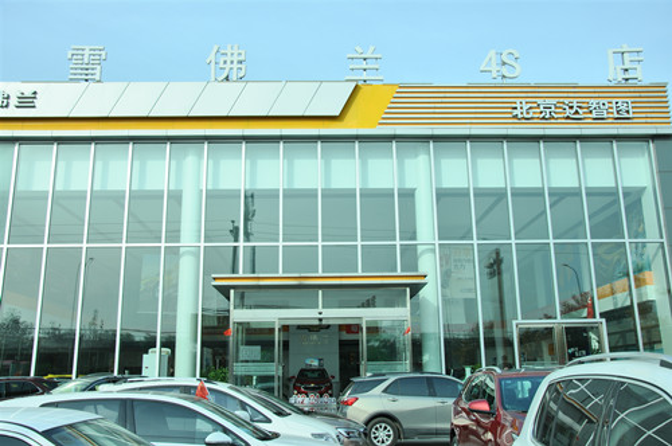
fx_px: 615
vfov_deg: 39.9
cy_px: 223
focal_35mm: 33
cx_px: 336
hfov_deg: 57.3
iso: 200
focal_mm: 22
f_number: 8
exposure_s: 1/400
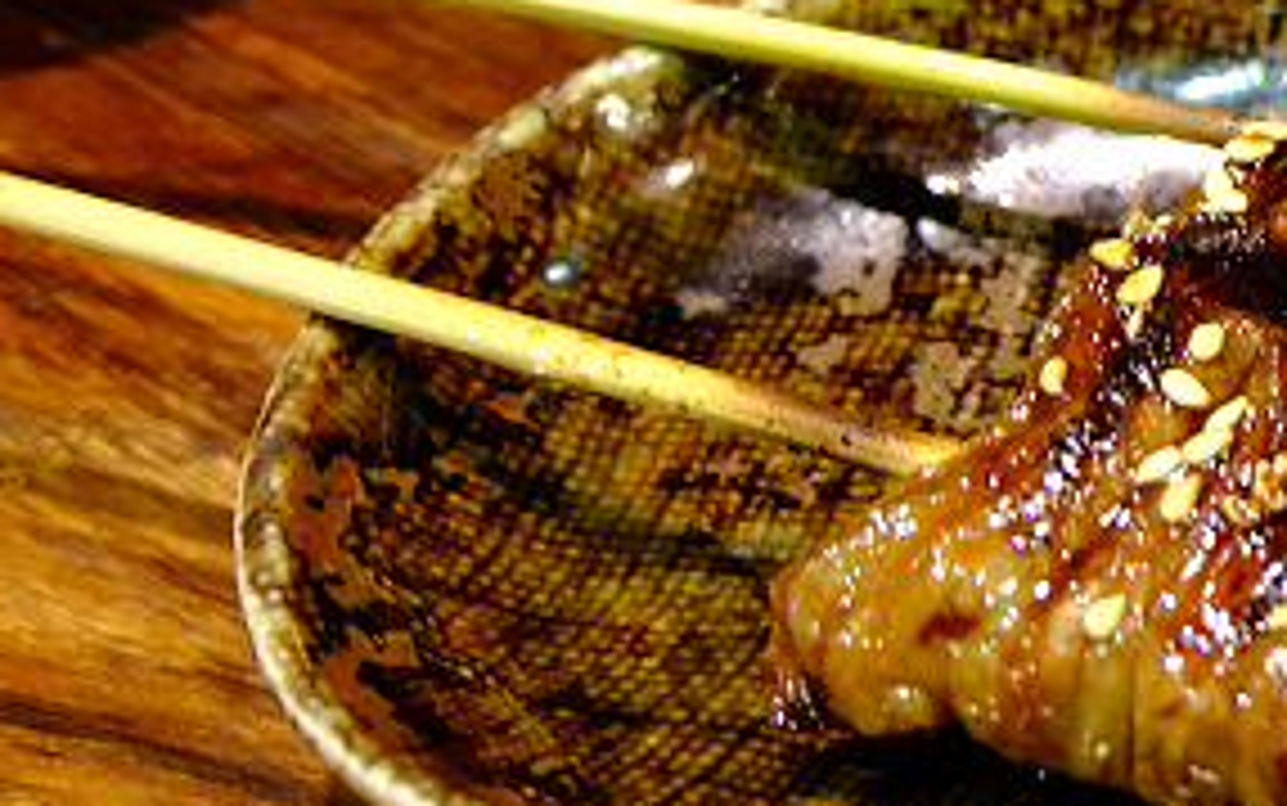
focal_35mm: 94
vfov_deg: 13.8
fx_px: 3298
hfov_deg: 19.9
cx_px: 1764
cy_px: 56
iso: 1600
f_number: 4
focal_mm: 22.2
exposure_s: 1/7.5
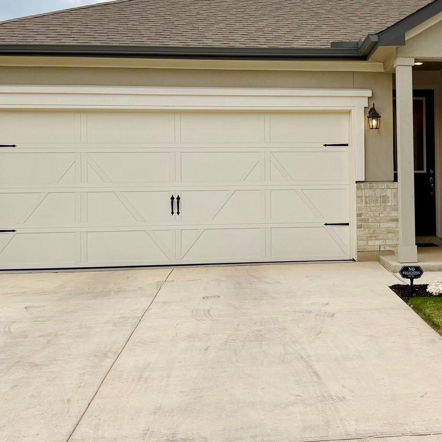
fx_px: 679
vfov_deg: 35.8
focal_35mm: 47
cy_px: 163
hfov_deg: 34.9
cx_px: 356
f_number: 1.78
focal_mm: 6.76
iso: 80
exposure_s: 1/2445
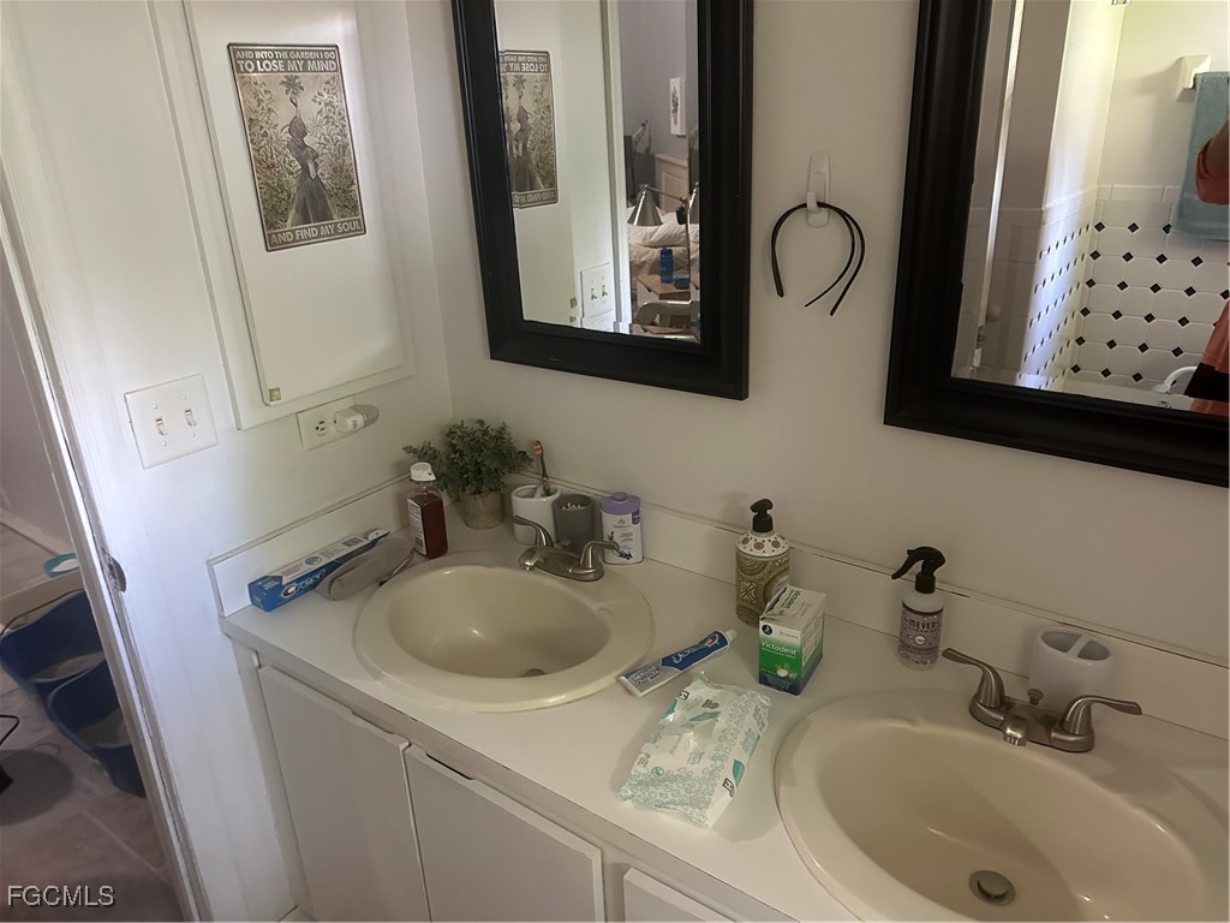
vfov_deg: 56.8
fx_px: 853
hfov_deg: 71.6
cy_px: 462
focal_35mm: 24
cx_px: 615
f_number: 1.78
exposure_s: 1/40
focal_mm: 6.86
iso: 800
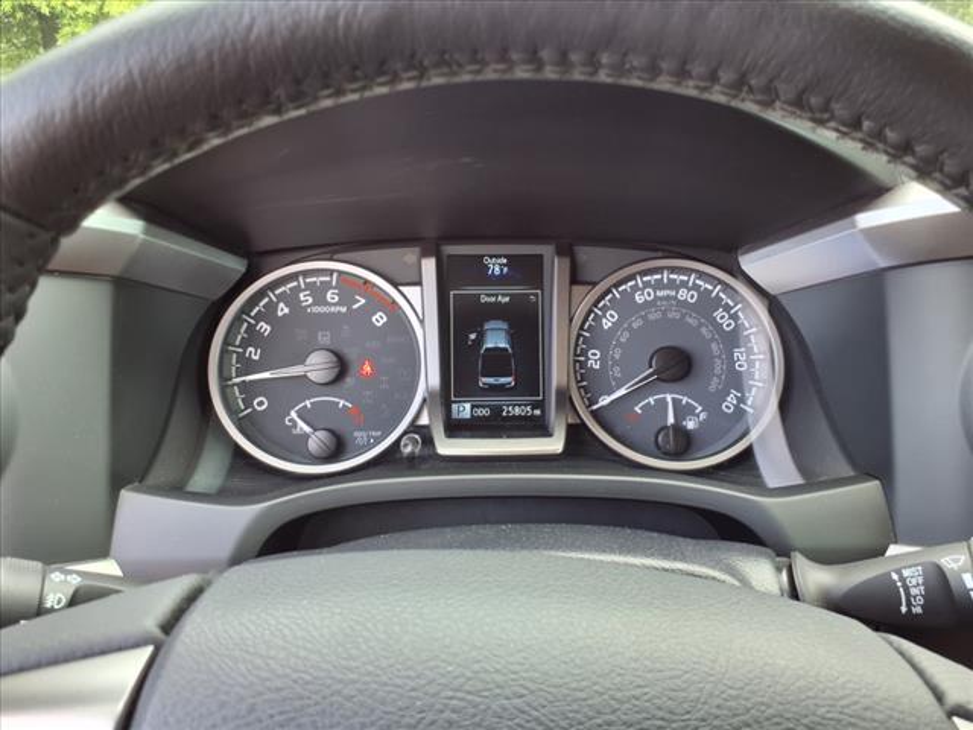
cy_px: 365
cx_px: 486
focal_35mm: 27
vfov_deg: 51.4
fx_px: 759
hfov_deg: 65.3
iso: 40
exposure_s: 1/60.2
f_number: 1.9
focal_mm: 3.58
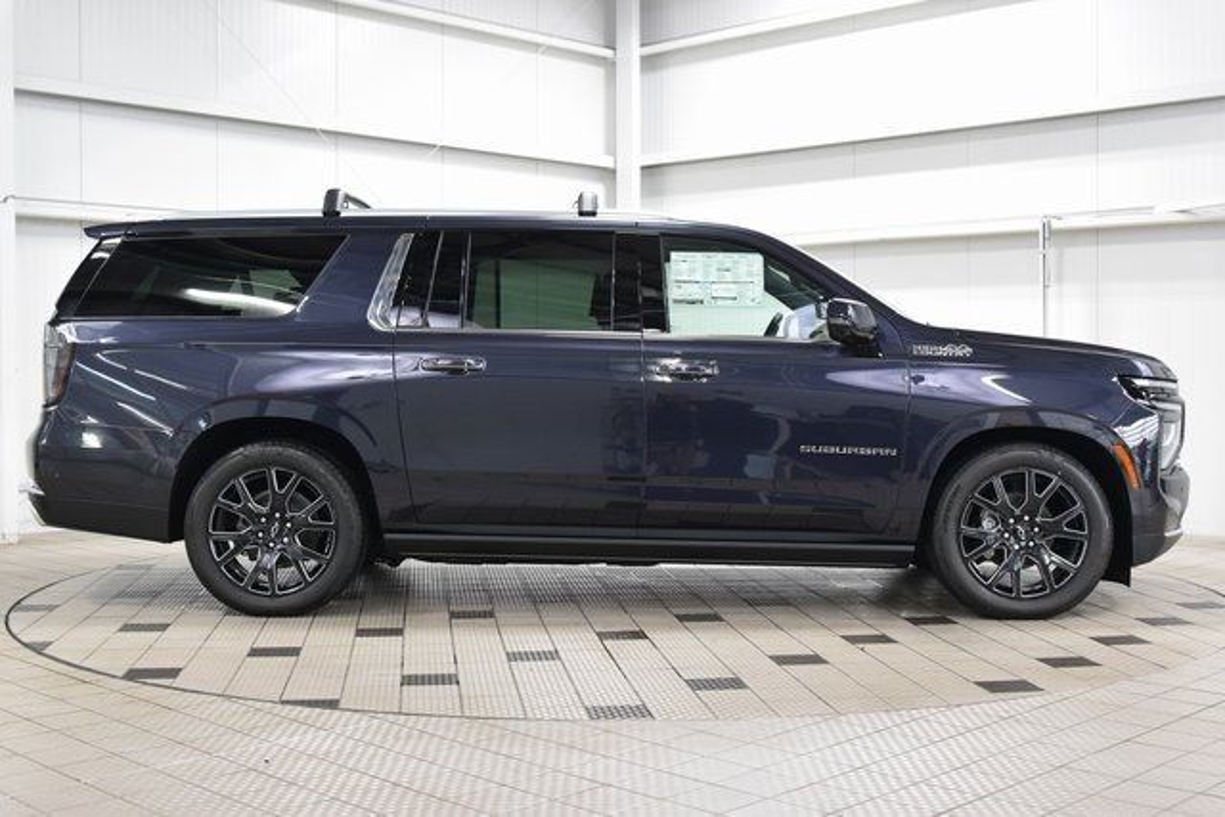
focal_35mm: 45
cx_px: 612
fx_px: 1531
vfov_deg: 29.9
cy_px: 408
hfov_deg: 43.6
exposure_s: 1/60
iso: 1600
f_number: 4
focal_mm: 30
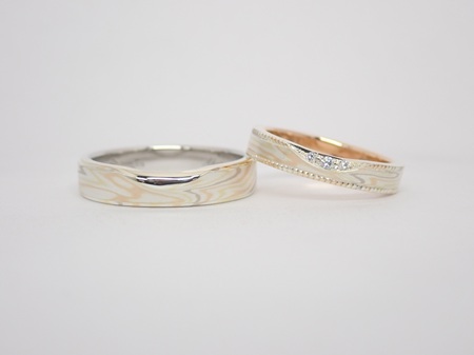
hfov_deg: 25.3
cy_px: 178
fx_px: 1054
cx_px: 237
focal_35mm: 77
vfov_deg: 19.1
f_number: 4.1
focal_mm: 13.65
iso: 200
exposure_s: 1/125
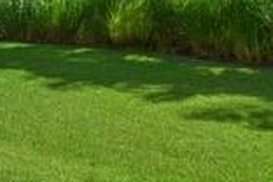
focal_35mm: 77
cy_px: -39
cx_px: -7
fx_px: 584
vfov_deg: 16.9
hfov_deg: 24.9
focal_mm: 15
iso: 400
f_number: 8
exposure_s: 1/1250
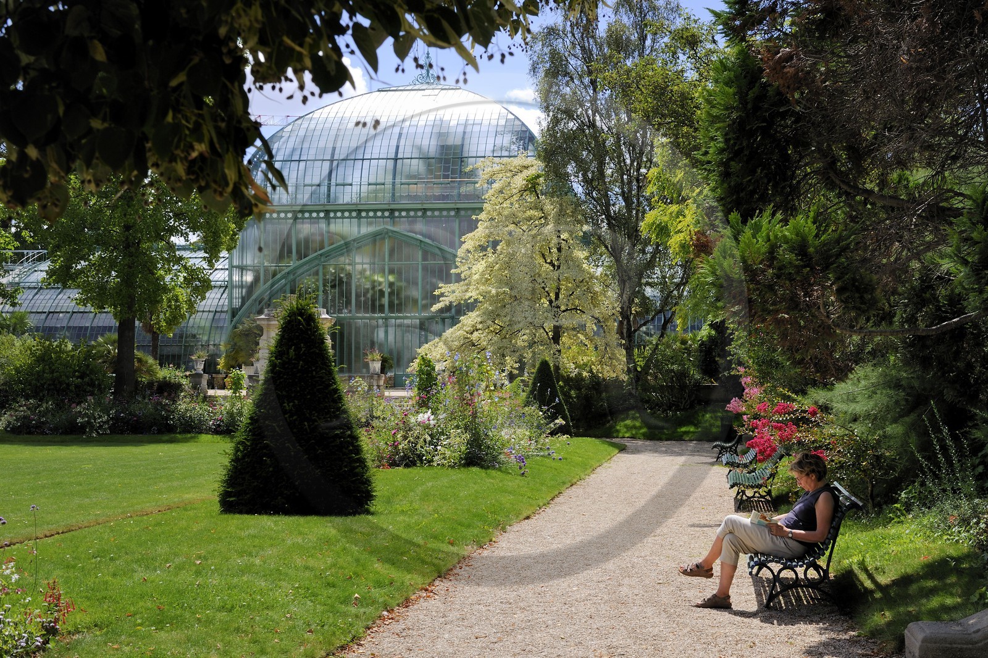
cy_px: 329
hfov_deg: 44.5
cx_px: 494
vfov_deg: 30.5
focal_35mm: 44
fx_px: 1207
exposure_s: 1/160
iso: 200
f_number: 13
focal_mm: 44
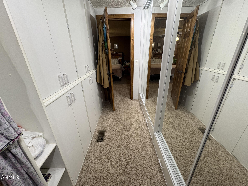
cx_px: 124
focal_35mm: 14
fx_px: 100
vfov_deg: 85.7
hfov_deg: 102.1
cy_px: 93
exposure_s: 1/60
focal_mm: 2.22
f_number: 2.2
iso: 200
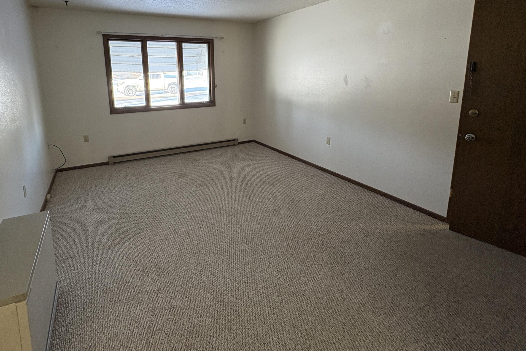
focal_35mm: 19
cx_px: 235
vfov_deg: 63.2
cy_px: 122
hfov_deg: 86.6
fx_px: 278
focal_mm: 2.22
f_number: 2.2
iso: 250
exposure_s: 1/76
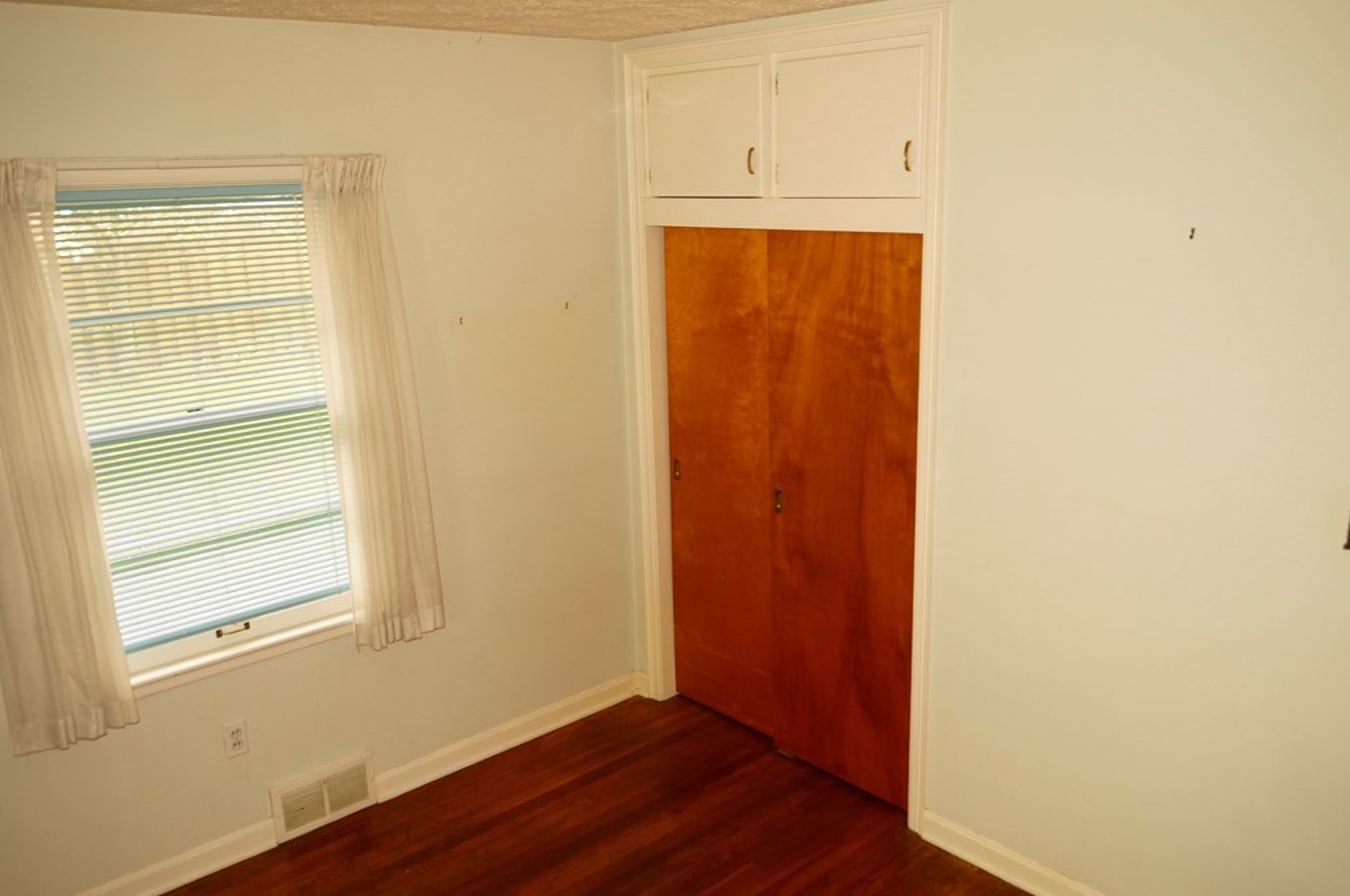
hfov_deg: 63.7
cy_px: 456
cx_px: 677
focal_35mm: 29
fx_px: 1086
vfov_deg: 44.8
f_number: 4
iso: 100
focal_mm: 18
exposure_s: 1/60
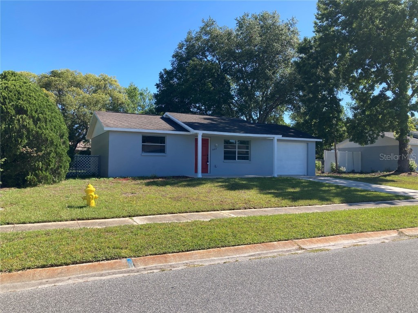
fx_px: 338
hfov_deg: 63.4
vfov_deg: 49.7
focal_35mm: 28
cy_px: 156
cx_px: 209
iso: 20
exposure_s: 1/1185
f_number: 1.8
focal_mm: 3.99
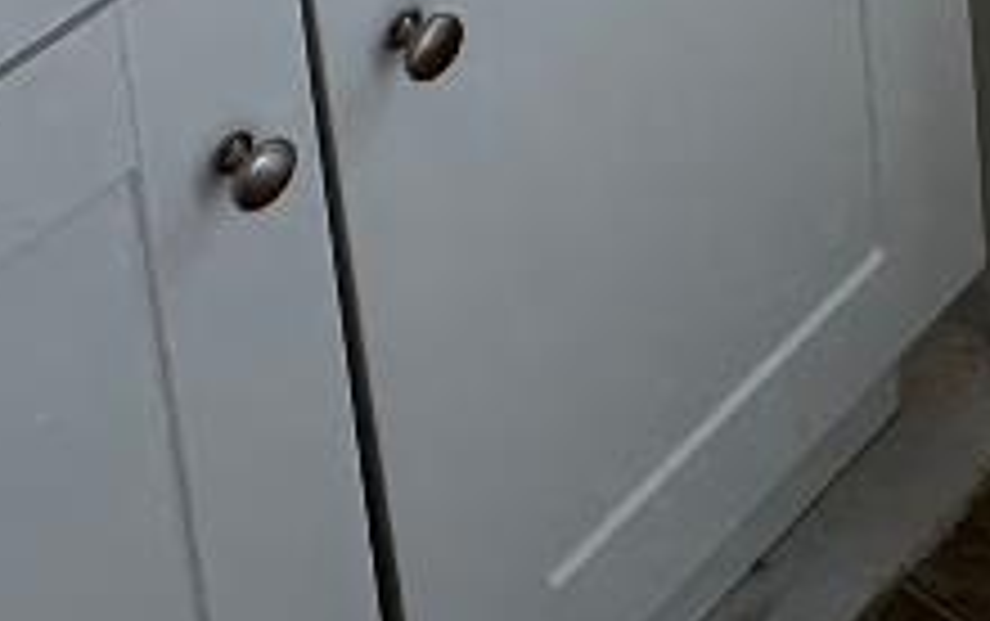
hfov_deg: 18.4
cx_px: 1467
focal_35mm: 101
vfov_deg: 9.6
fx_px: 2728
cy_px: -1339
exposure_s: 1/173
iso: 40
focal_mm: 2.22
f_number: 2.2
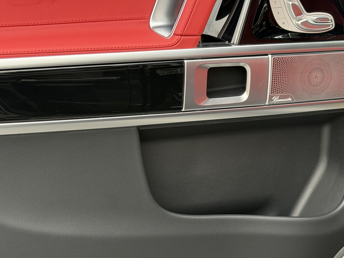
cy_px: 105
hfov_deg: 23.8
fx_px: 815
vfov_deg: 18.0
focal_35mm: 82
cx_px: 160
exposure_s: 1/219
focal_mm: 6.76
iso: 125
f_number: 1.78
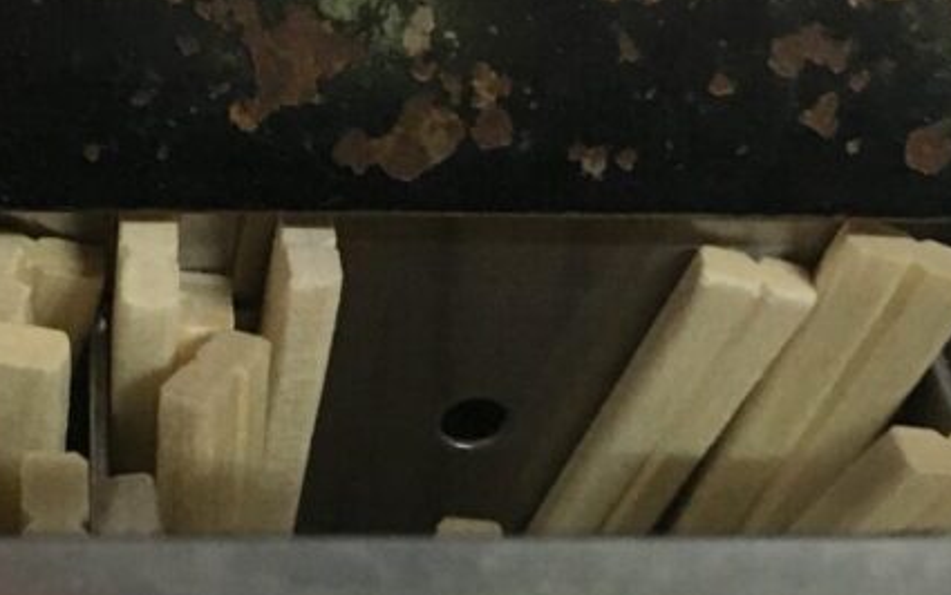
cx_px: 262
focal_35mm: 74
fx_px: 1919
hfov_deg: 27.5
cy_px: 629
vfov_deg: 17.1
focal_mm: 4.15
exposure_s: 1/15
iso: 200
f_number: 2.2
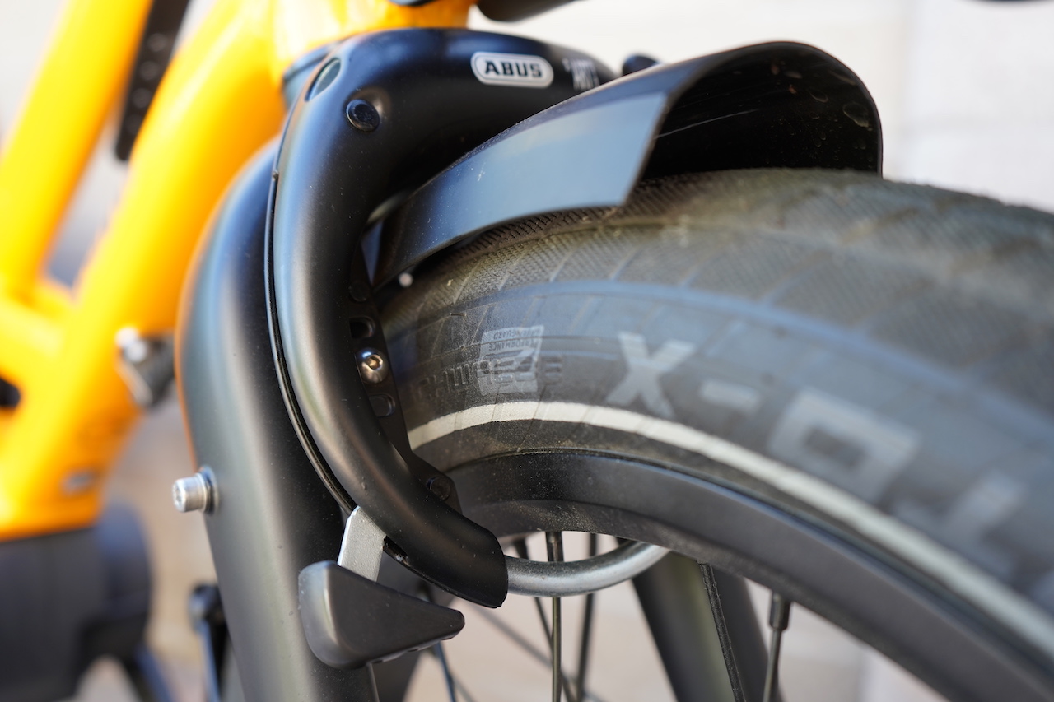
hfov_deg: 54.4
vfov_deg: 37.8
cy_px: 351
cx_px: 527
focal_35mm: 35
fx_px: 1025
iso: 250
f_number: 4
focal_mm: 35
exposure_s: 1/60
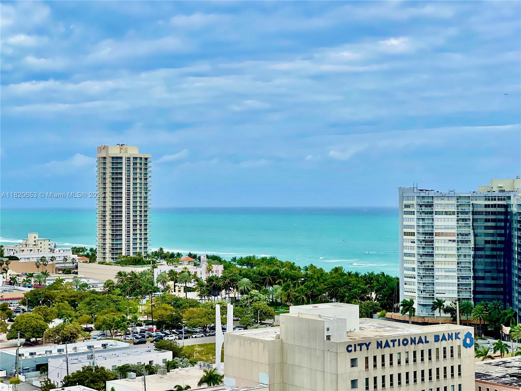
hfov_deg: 30.3
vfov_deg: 22.9
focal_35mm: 64
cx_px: 260
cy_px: 196
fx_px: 963
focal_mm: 7.5
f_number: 2.2
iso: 20
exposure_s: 1/1980
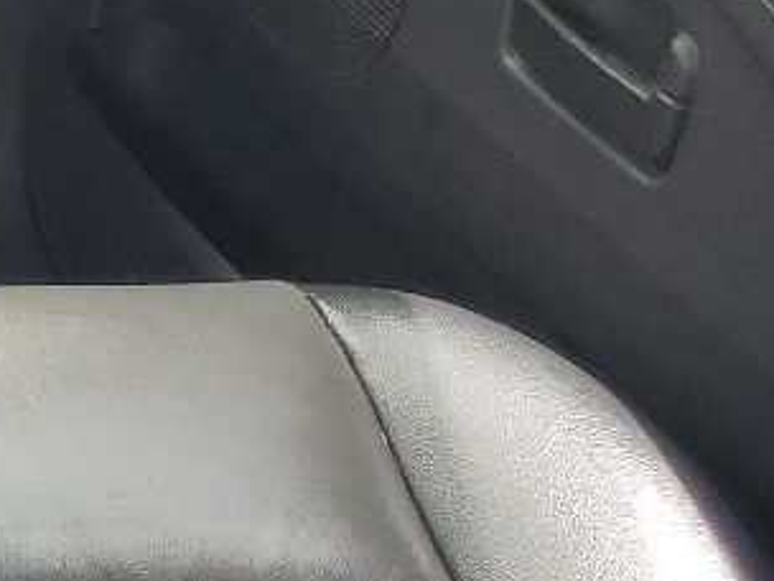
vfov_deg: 10.8
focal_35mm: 137
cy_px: 334
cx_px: -1176
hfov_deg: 11.5
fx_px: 3063
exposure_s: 1/185
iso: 50
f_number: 1.5
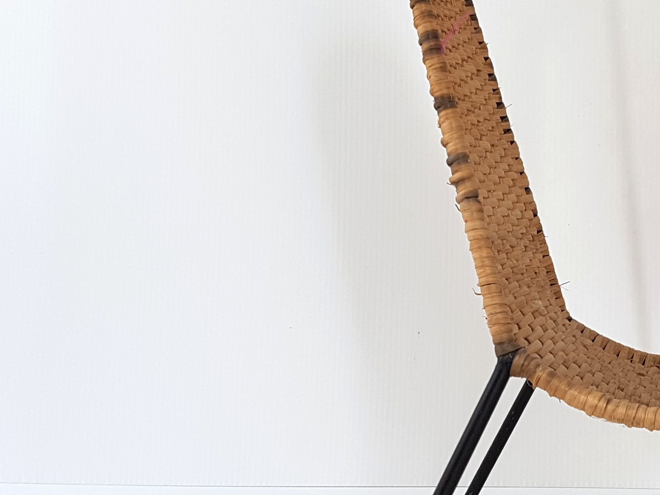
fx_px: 1049
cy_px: 189
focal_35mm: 55
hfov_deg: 32.4
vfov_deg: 26.5
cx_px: 646
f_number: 1.7
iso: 50
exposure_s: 1/126
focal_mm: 4.2
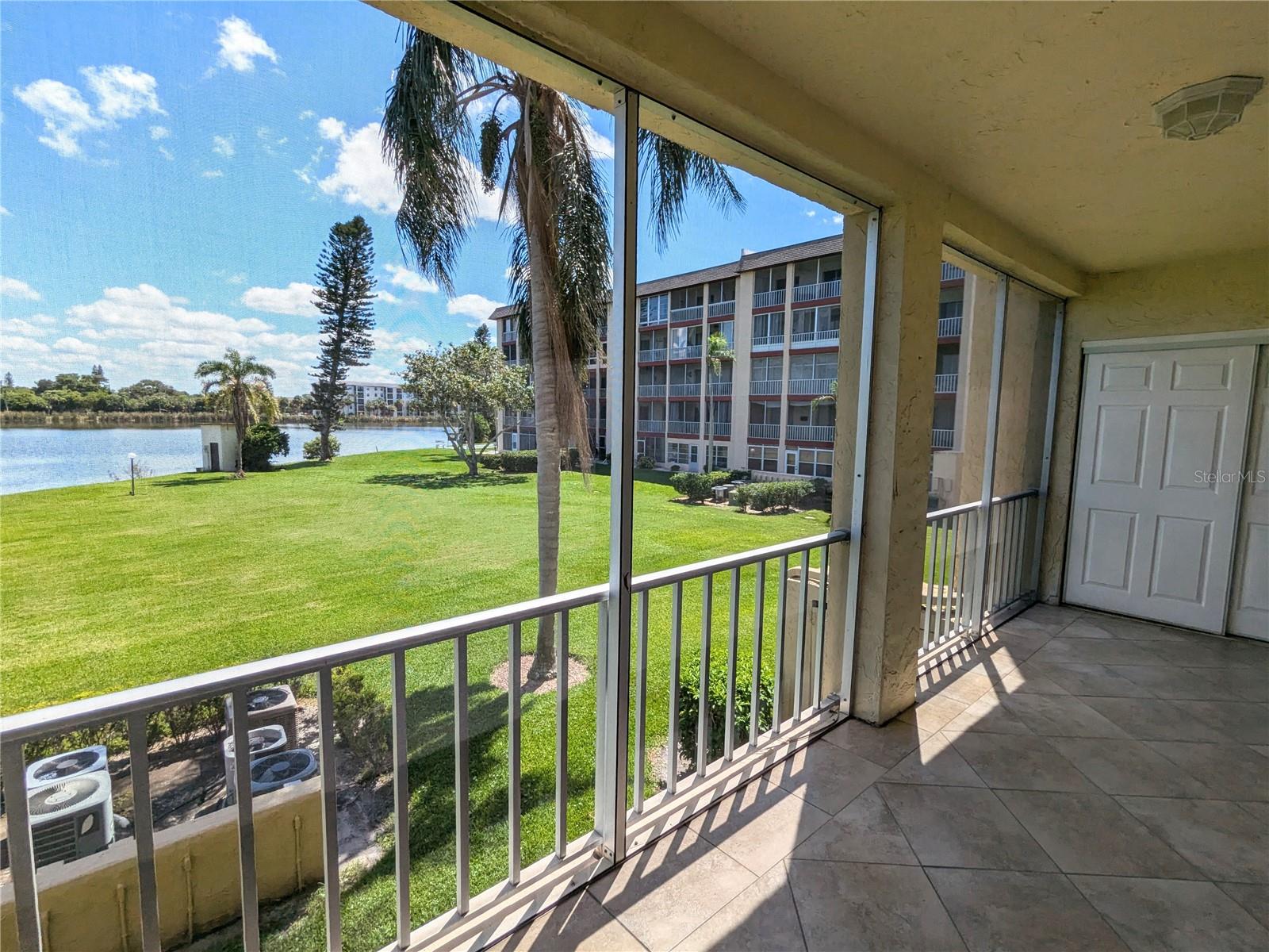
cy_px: 476
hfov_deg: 94.5
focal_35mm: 16
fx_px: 587
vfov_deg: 78.1
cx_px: 634
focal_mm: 2.35
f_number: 2.2
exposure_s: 1/1524
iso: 44
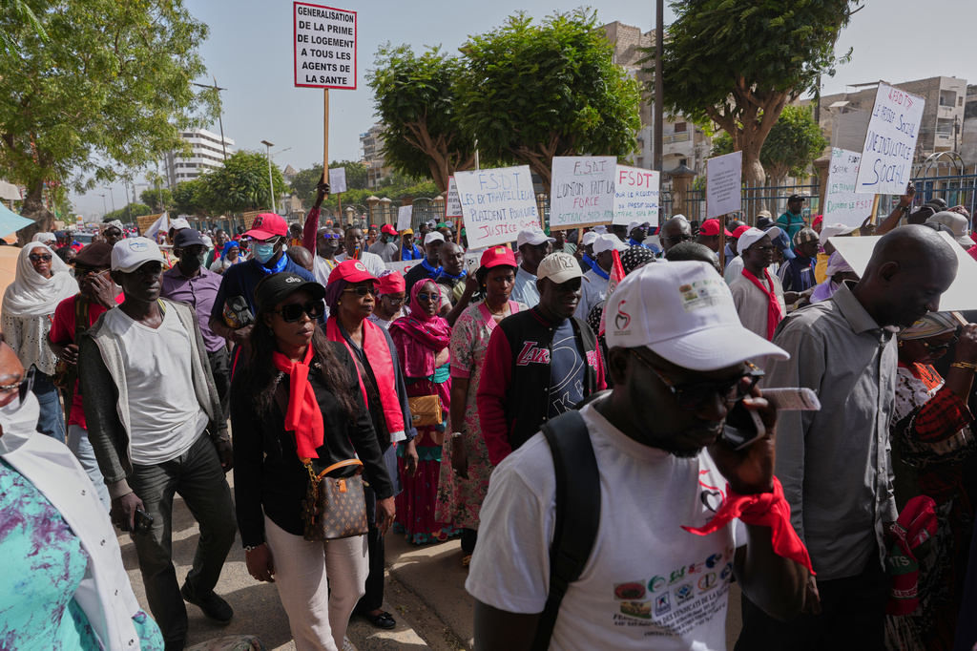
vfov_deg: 53.1
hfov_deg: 73.8
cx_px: 488
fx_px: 651
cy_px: 326
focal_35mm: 24
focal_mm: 24
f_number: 5
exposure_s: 1/500
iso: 100
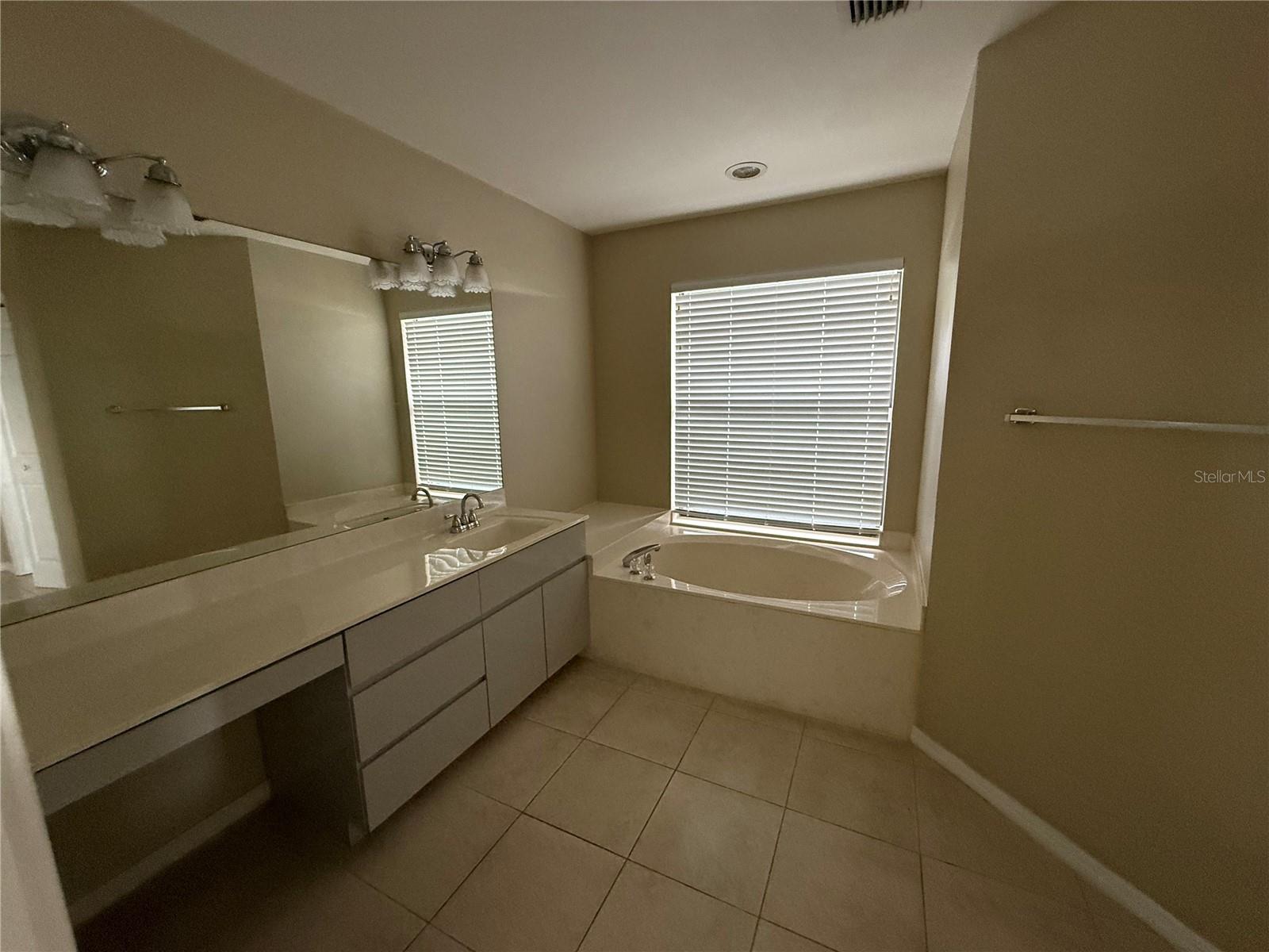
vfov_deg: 85.7
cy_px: 476
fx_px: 513
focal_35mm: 14
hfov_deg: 102.1
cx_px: 634
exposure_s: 1/60
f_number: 2.2
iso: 400
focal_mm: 2.22
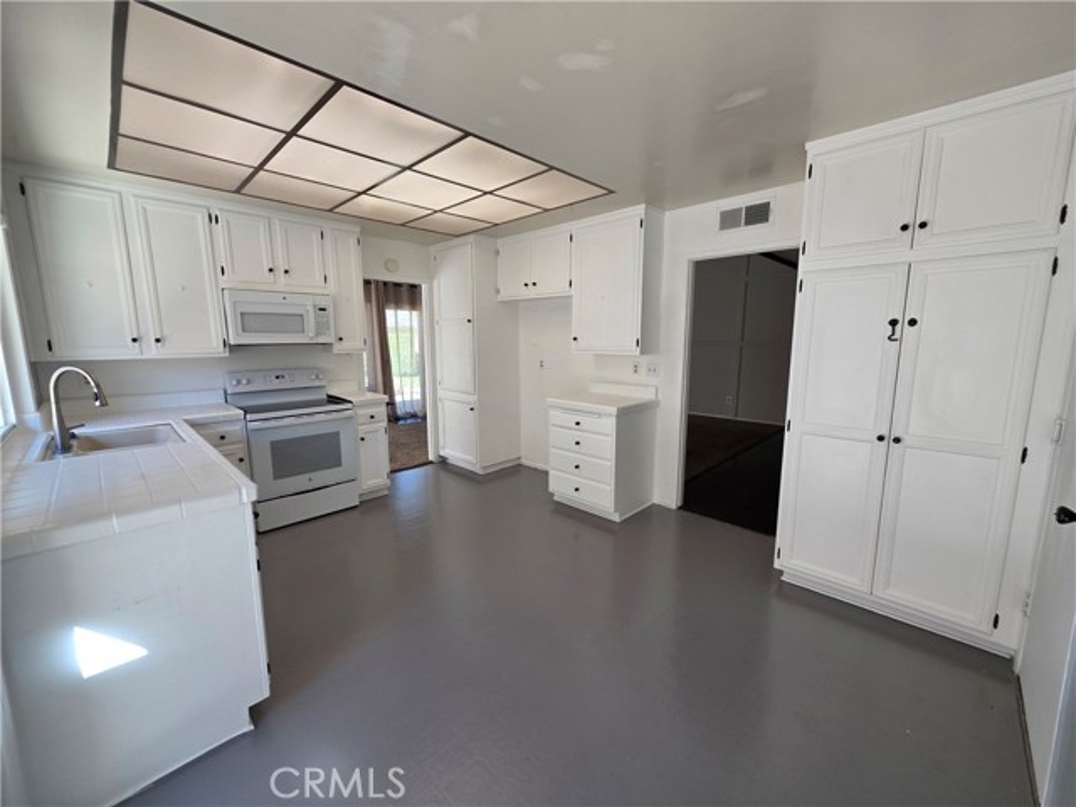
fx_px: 404
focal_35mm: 13
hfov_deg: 106.2
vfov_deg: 89.9
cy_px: 404
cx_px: 538
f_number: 1.9
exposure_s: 1/120
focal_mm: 2.2
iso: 80
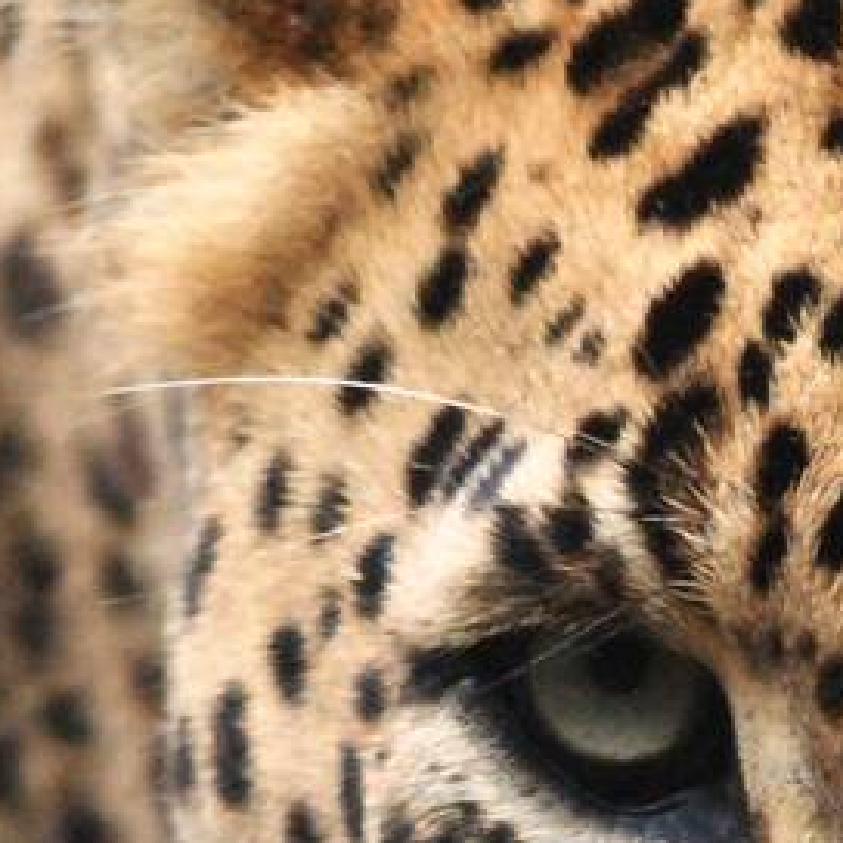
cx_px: 812
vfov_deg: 1.6
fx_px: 31024
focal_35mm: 1126
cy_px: 907
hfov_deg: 1.6
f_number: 4.5
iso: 1600
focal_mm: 150
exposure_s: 1/1250
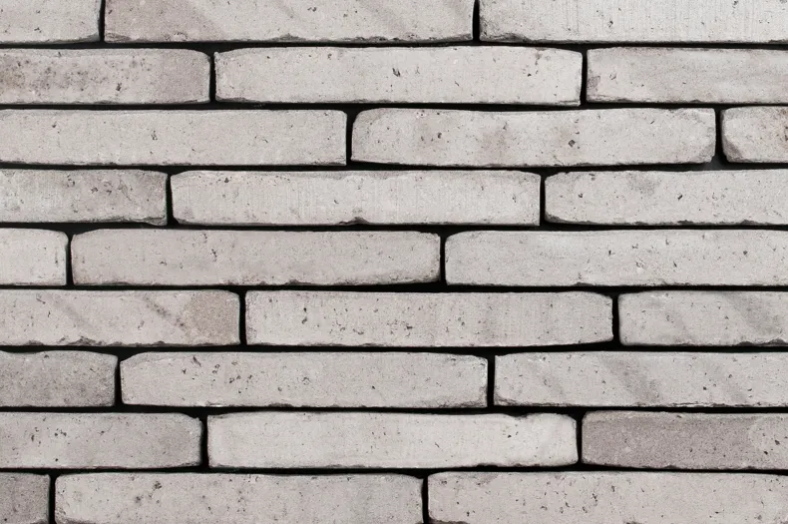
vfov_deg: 22.6
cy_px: 262
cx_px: 394
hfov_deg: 33.4
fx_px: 1312
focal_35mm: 60
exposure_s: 1/125
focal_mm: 40
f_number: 11
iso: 100
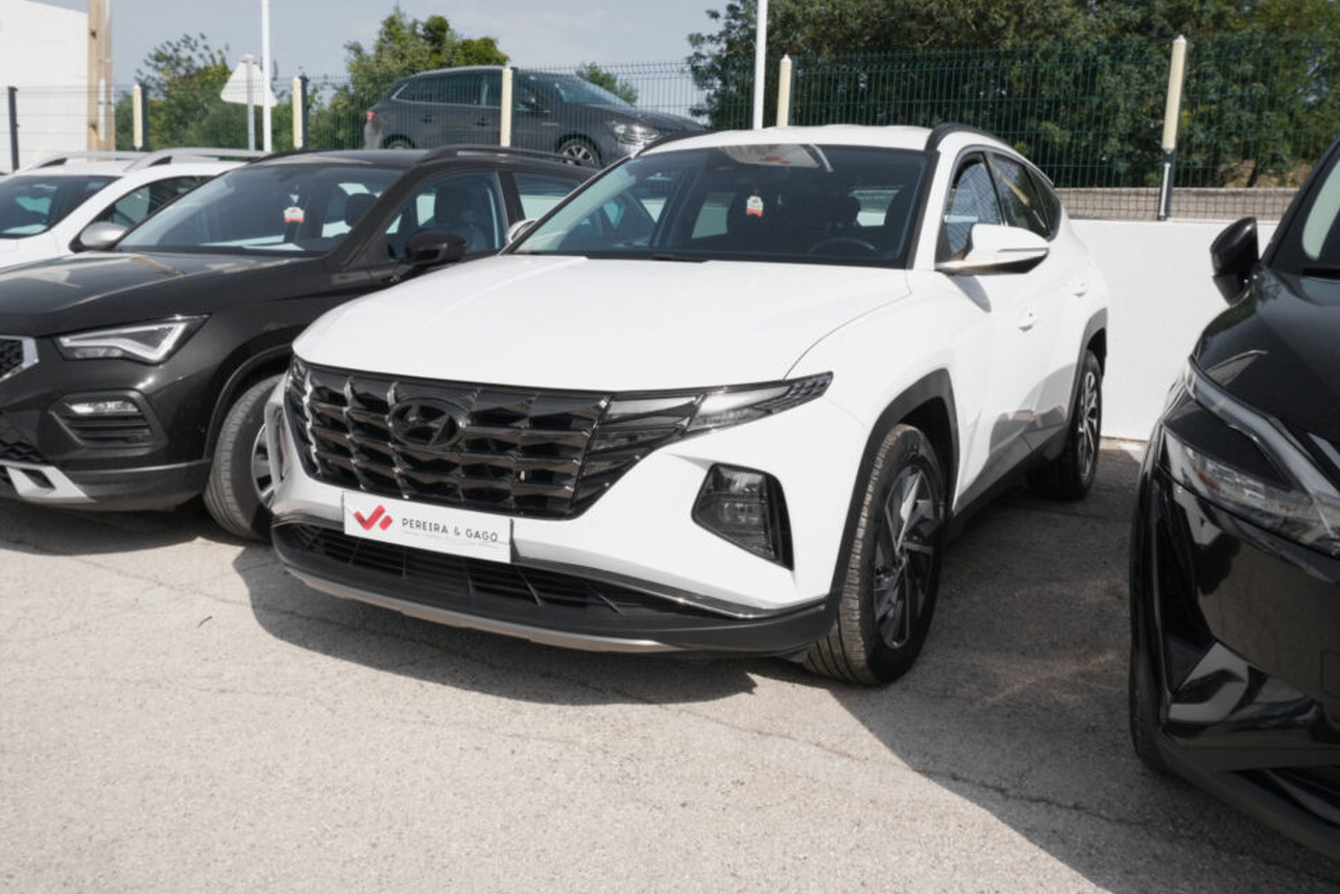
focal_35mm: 31
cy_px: 425
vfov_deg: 42.3
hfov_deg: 60.3
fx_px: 1154
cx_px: 669
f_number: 10
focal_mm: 19.2
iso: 160
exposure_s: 1/200
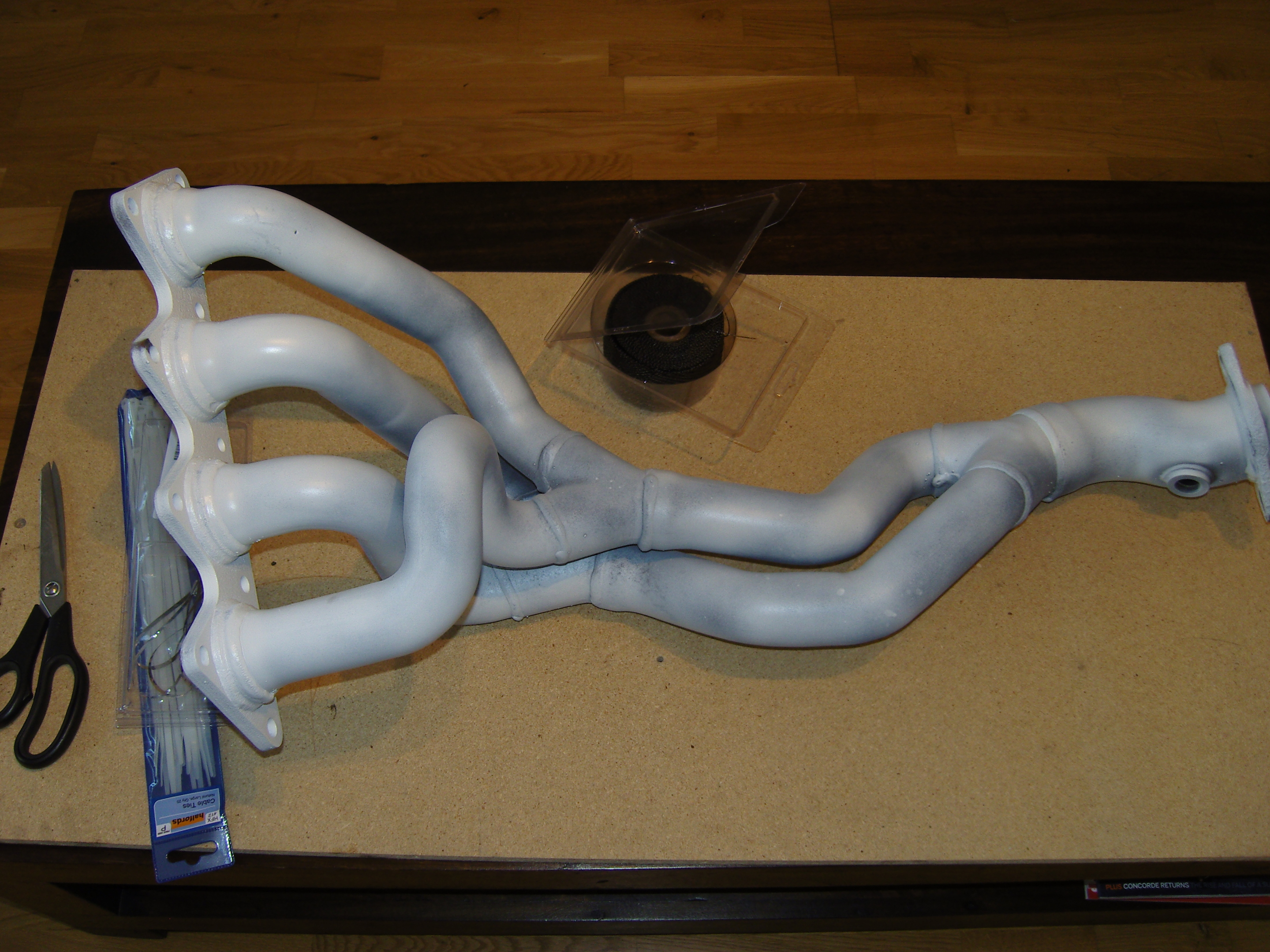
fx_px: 1247
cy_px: 476
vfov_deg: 41.8
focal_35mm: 34
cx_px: 635
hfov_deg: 54.0
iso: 100
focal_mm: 7.3
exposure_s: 1/40
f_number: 2.8
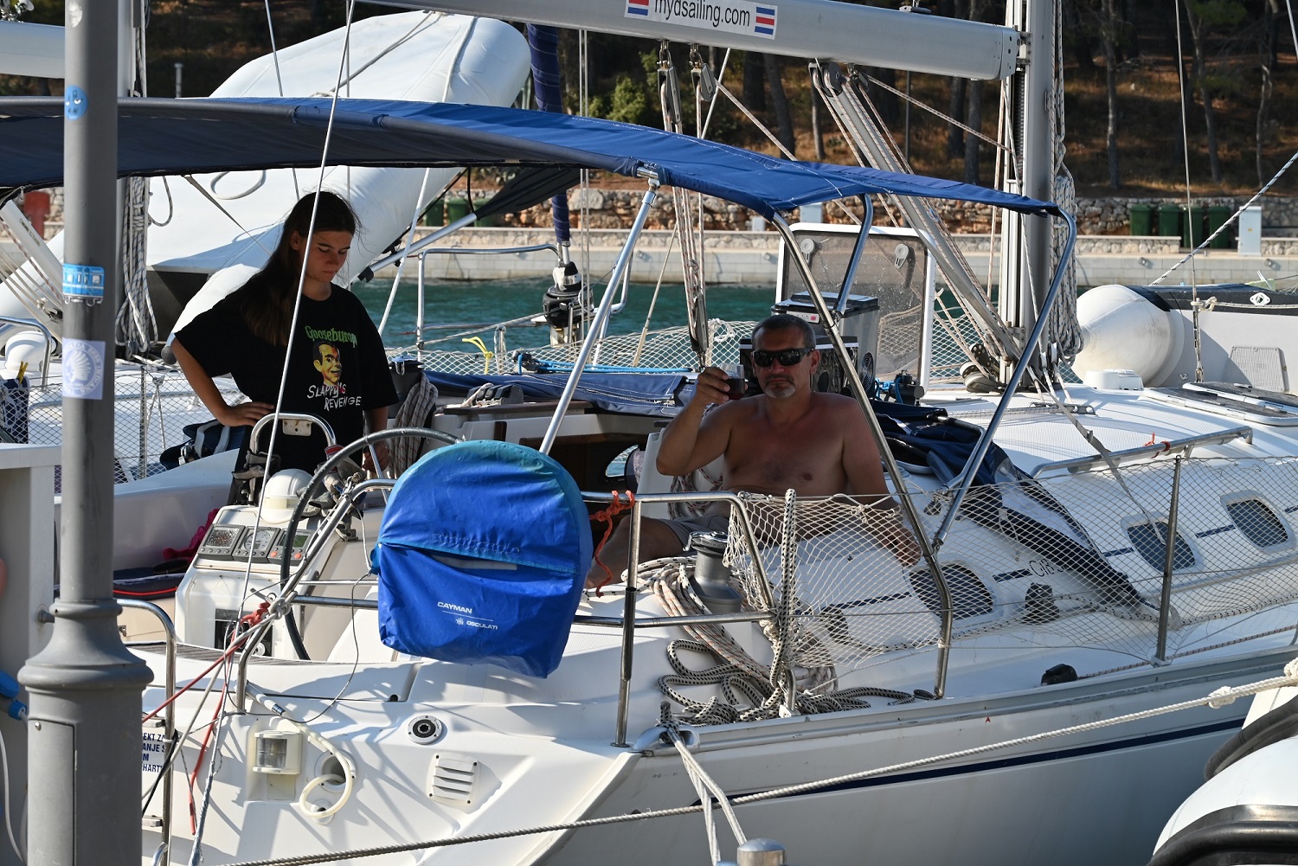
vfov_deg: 8.9
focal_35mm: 155
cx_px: 649
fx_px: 5590
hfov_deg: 13.2
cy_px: 433
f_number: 16
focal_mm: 155
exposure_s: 1/160
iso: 220
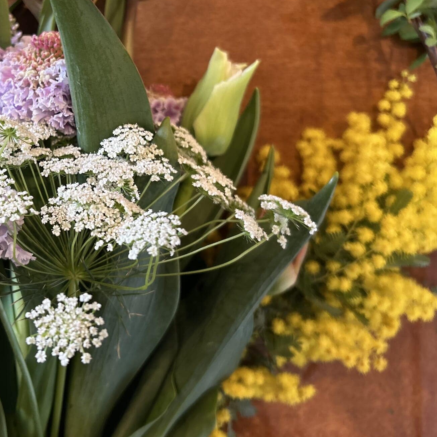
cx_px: 75
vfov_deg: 37.4
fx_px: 643
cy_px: 167
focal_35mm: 45
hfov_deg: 36.1
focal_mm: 5.7
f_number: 1.5
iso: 200
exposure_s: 1/60
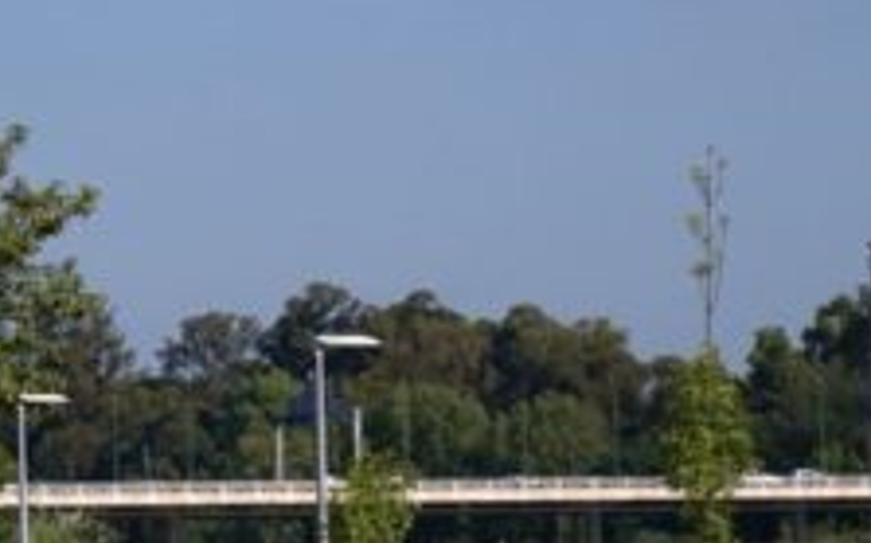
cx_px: 109
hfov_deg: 8.7
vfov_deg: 5.5
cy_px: 426
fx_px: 5693
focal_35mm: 240
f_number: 5.6
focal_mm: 26.65
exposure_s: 1/800
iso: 125
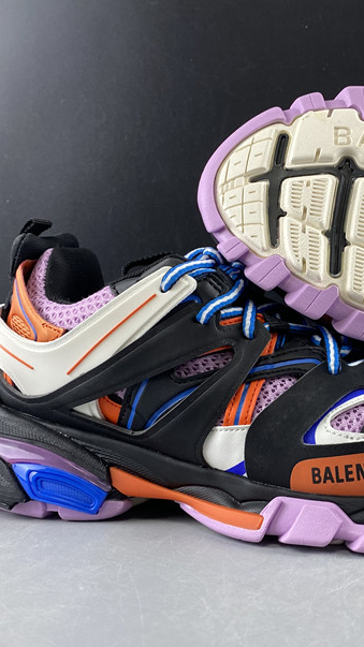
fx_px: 807
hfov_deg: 24.5
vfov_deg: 43.7
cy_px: 353
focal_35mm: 47
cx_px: 344
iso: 64
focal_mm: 4.25
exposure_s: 1/100
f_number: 1.8
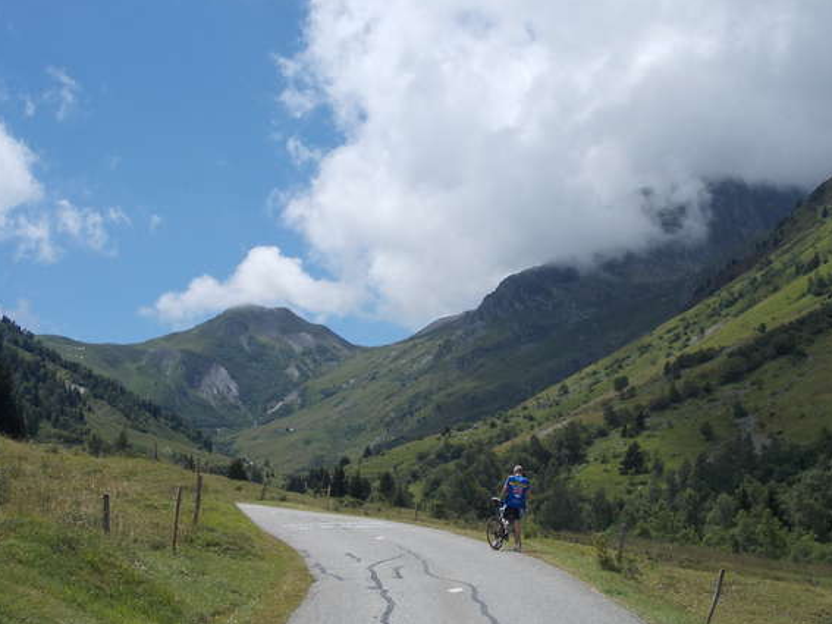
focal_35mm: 54
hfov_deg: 35.5
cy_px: 313
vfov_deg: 27.0
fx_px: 1298
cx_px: 433
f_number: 7.2
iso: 80
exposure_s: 1/320
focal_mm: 7.2
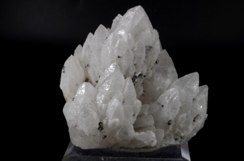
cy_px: 80
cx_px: 122
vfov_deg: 18.8
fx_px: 487
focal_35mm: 72
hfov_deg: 28.1
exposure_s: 1/2
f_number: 5.6
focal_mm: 47.5
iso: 100
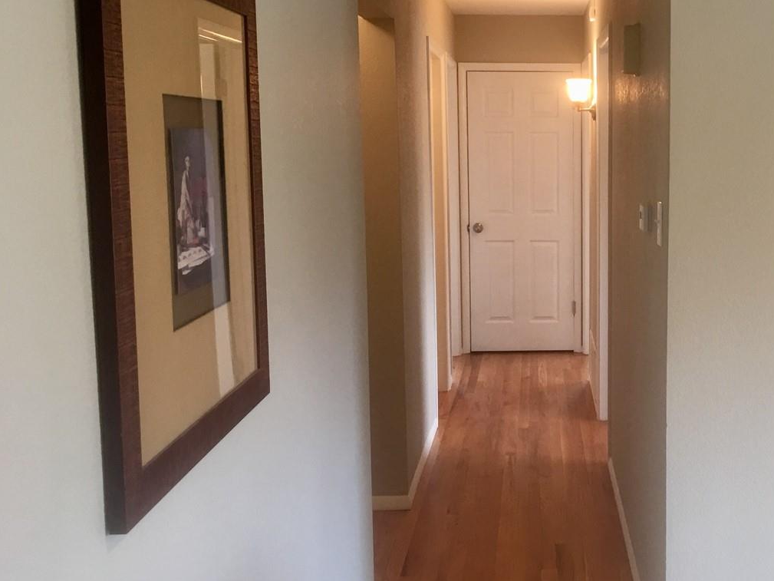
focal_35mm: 46
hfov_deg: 39.9
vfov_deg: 31.5
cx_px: 599
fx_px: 1029
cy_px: 263
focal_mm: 4.15
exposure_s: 1/15
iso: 25
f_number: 2.2
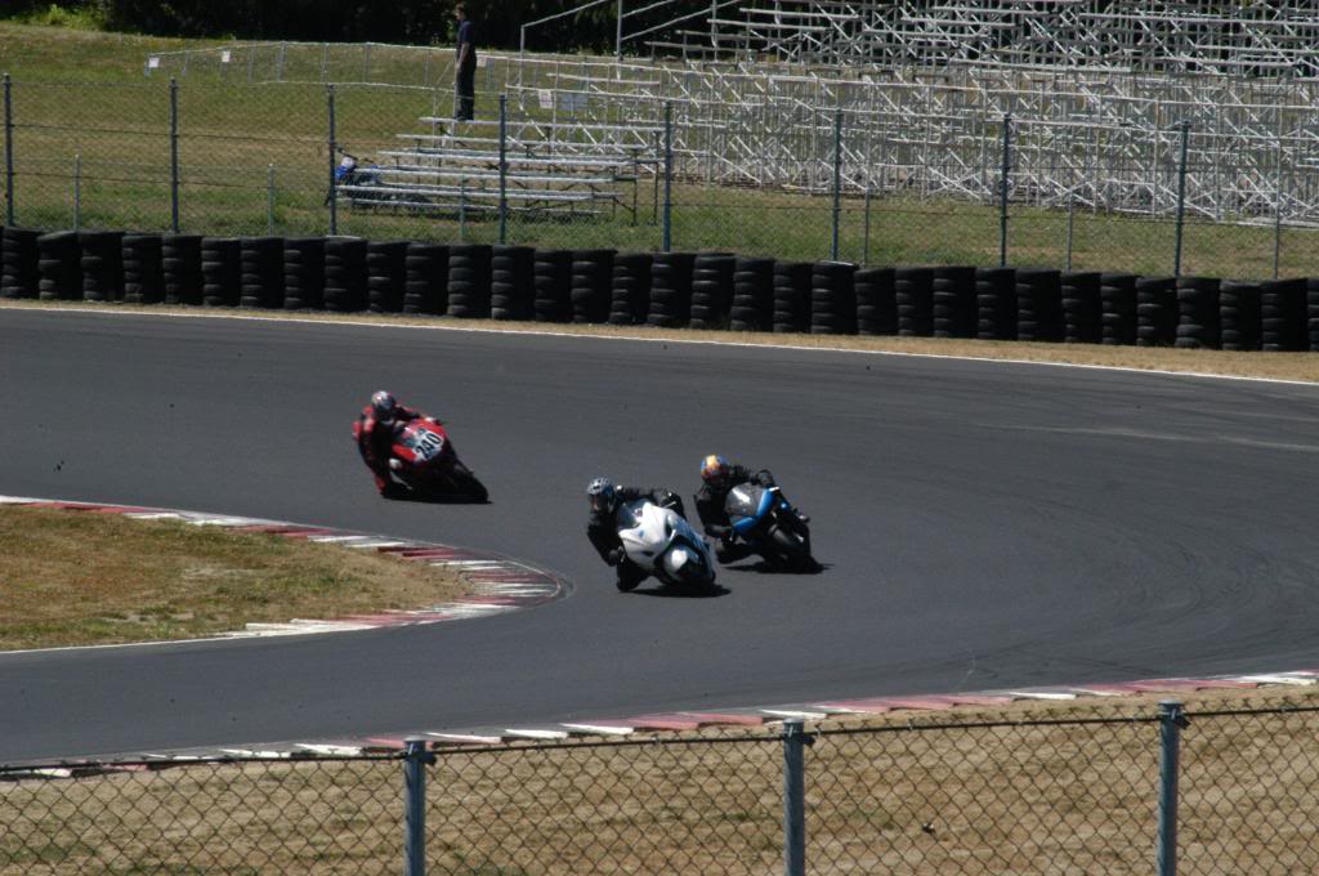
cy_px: 438
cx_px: 660
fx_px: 13722
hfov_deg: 5.5
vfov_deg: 3.7
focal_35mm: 375
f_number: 22
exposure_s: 1/250
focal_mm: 250
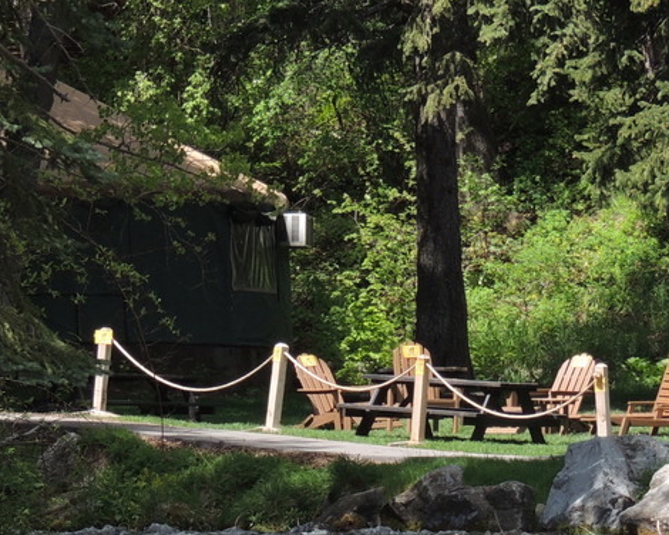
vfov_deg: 4.3
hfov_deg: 5.4
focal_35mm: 359
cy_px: 494
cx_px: 259
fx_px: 7108
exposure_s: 1/320
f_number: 4.3
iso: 100
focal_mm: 24
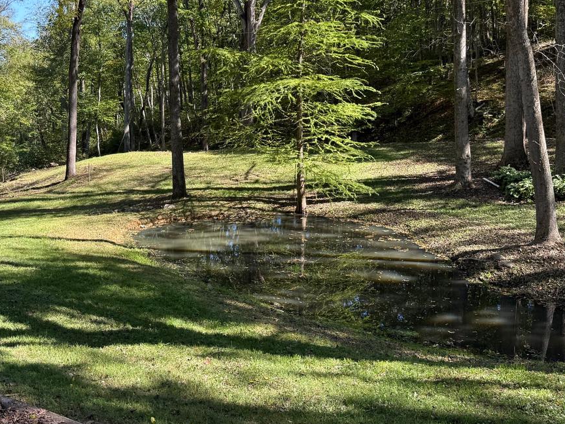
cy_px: 152
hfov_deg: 46.7
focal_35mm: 40
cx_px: 249
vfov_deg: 35.7
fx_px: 653
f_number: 1.78
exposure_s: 1/796
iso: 100
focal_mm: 6.76
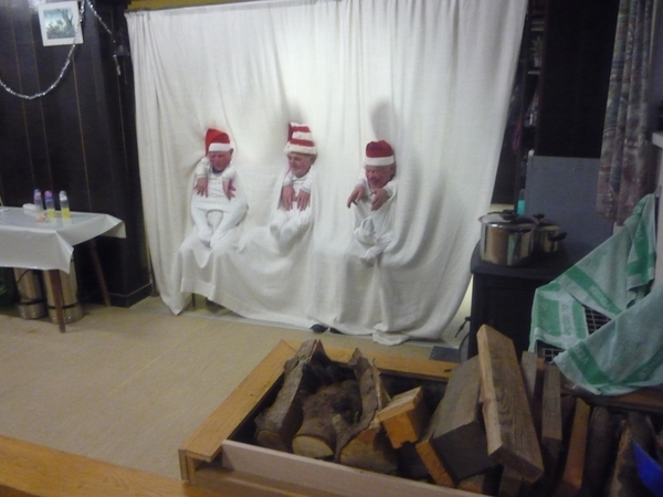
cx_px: 332
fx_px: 575
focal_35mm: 30
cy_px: 248
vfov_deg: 46.8
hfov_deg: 60.0
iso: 800
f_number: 3.3
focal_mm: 5.2
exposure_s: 1/25
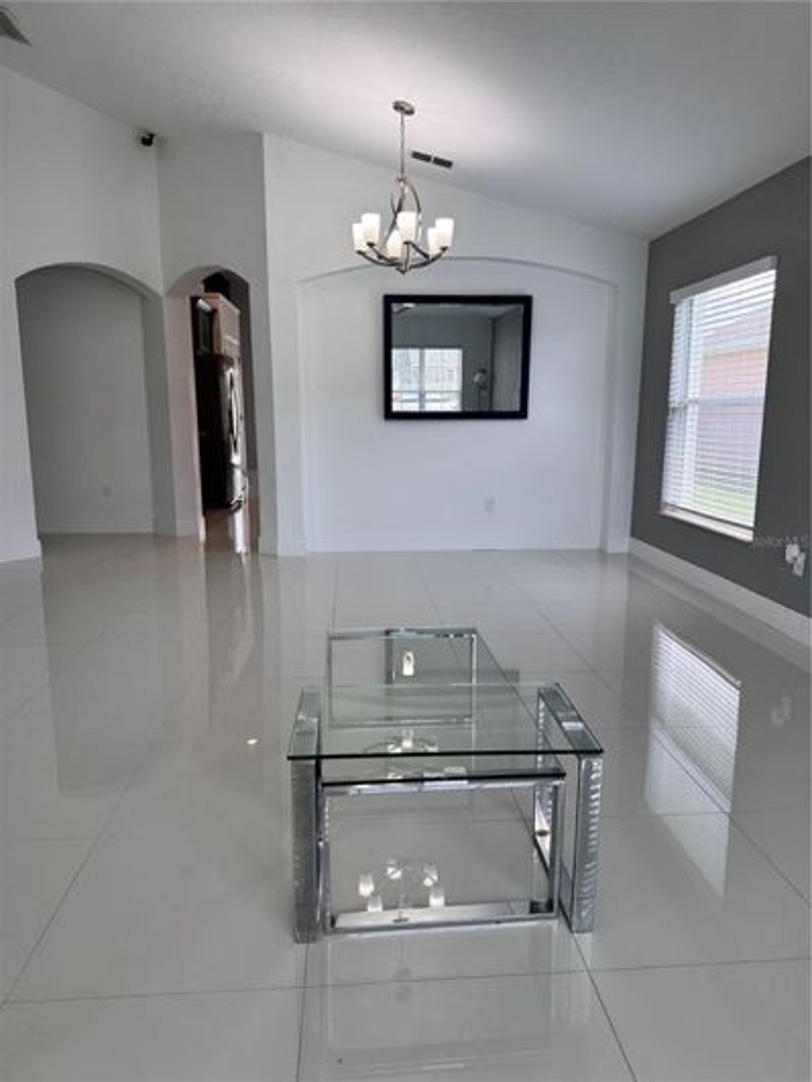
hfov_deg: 56.8
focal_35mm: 24
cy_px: 541
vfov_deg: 71.6
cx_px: 406
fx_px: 751
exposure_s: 1/164
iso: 64
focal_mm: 6.76
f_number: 1.78
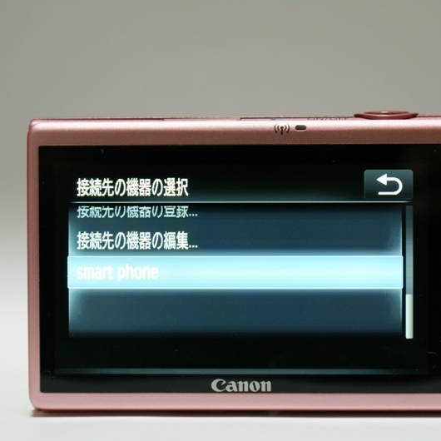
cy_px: 220
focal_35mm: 87
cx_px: 246
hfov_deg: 20.0
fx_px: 1249
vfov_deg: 20.0
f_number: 5.6
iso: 400
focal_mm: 45
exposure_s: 1/10
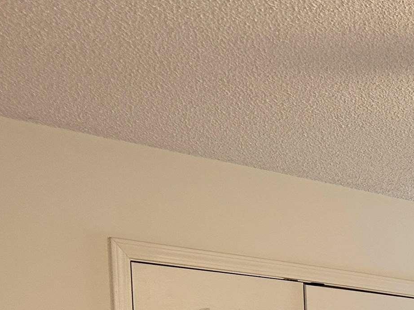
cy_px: 507
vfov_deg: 16.3
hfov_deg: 20.6
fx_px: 957
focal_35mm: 80
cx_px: 636
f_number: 1.78
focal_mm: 6.86
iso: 200
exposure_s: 1/60
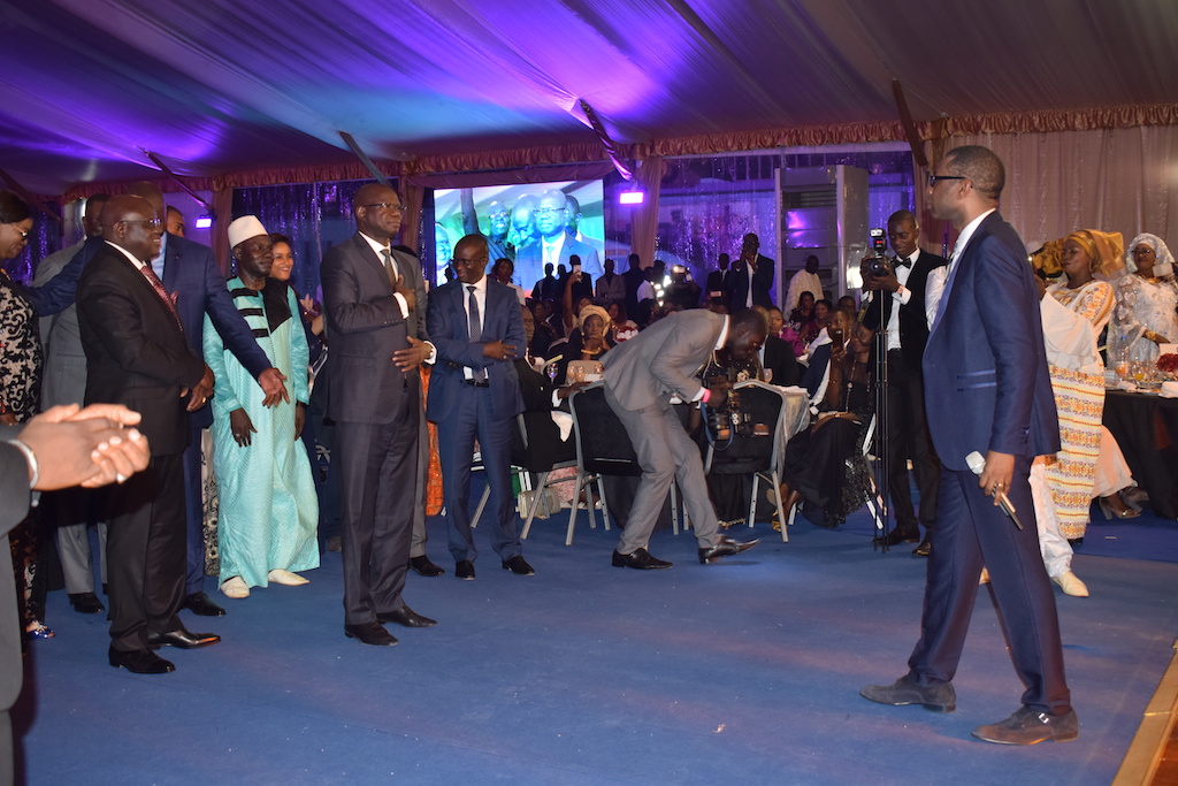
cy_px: 393
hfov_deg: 49.5
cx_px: 589
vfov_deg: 34.2
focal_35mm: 39
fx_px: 1276
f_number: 5.6
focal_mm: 26
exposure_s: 1/80
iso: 400
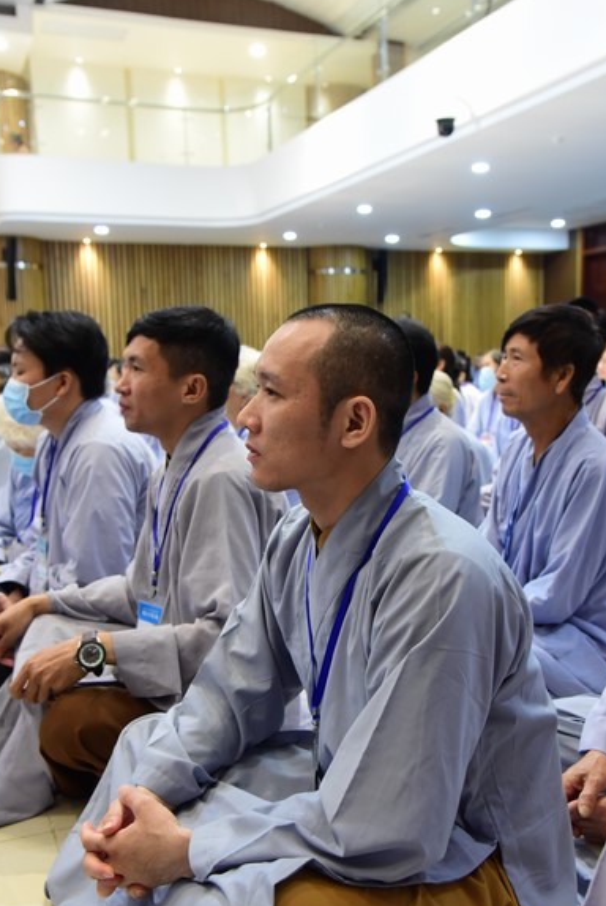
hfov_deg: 31.2
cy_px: 480
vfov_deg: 45.4
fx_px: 1083
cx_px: 335
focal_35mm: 43
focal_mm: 38
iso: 3200
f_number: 5.6
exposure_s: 1/40
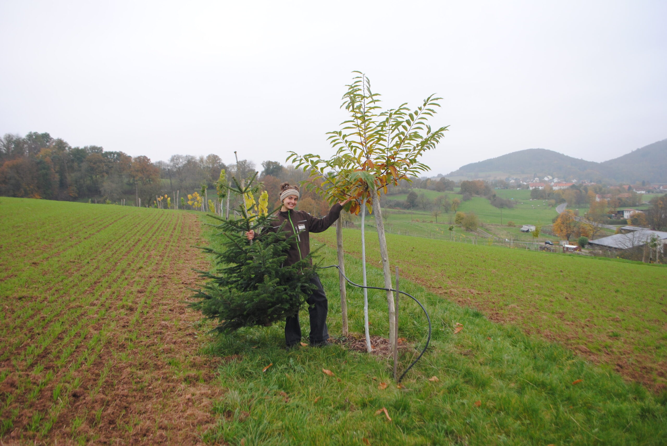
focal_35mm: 30
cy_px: 223
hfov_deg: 61.9
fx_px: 557
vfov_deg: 43.7
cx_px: 334
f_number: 5
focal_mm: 20
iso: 200
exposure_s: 1/100
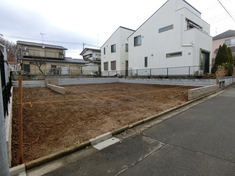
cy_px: 88
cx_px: 118
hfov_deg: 84.7
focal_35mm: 19
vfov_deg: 68.7
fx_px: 129
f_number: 2.7
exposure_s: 1/250
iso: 80
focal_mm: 4.06
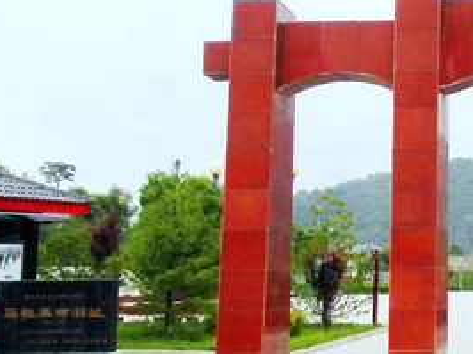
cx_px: 510
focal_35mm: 70
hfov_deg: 25.9
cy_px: 114
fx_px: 956
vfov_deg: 20.9
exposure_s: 1/125
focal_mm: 5.47
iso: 125
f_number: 9.37
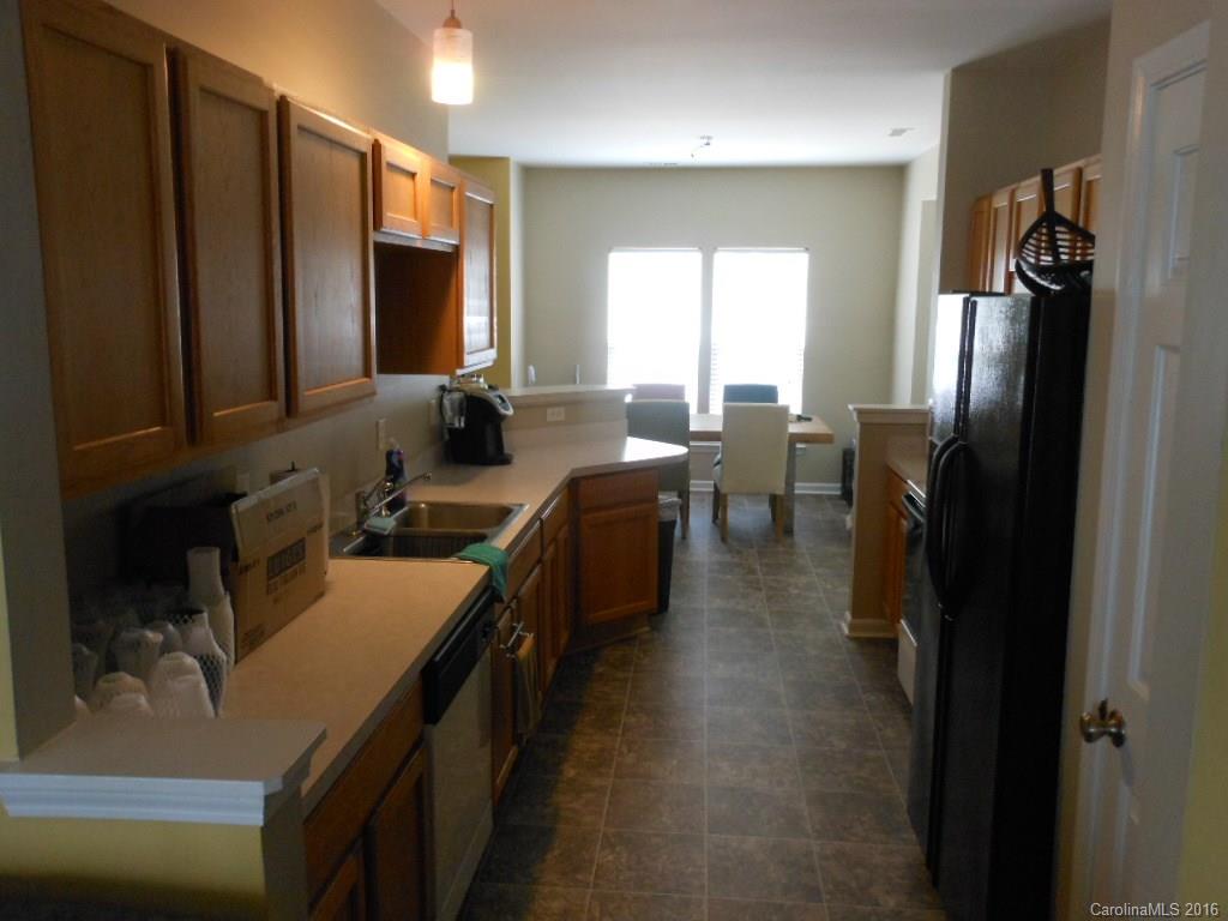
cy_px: 460
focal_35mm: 28
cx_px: 614
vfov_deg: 49.7
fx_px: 993
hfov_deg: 63.4
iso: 400
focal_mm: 5
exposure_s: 1/30
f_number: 3.7
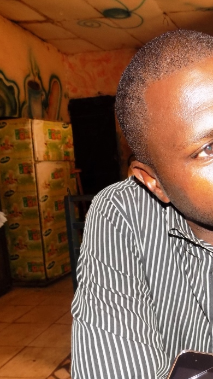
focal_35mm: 37
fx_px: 371
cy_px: 200
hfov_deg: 29.8
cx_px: 213
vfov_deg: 54.0
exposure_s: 1/30
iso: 200
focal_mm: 4
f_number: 3.1
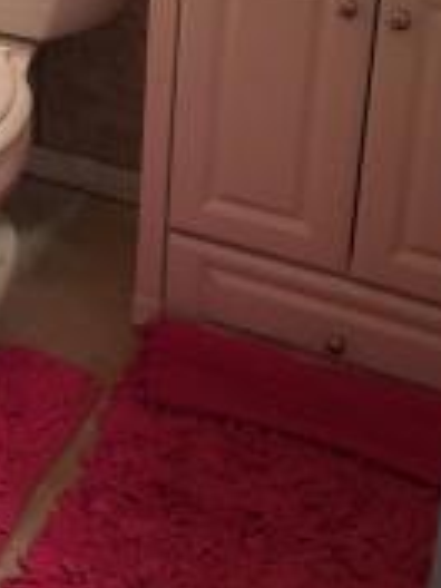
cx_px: 23
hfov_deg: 18.3
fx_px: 1342
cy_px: -130
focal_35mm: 79
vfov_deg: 22.6
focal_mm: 4.15
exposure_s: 1/30
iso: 160
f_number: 2.2
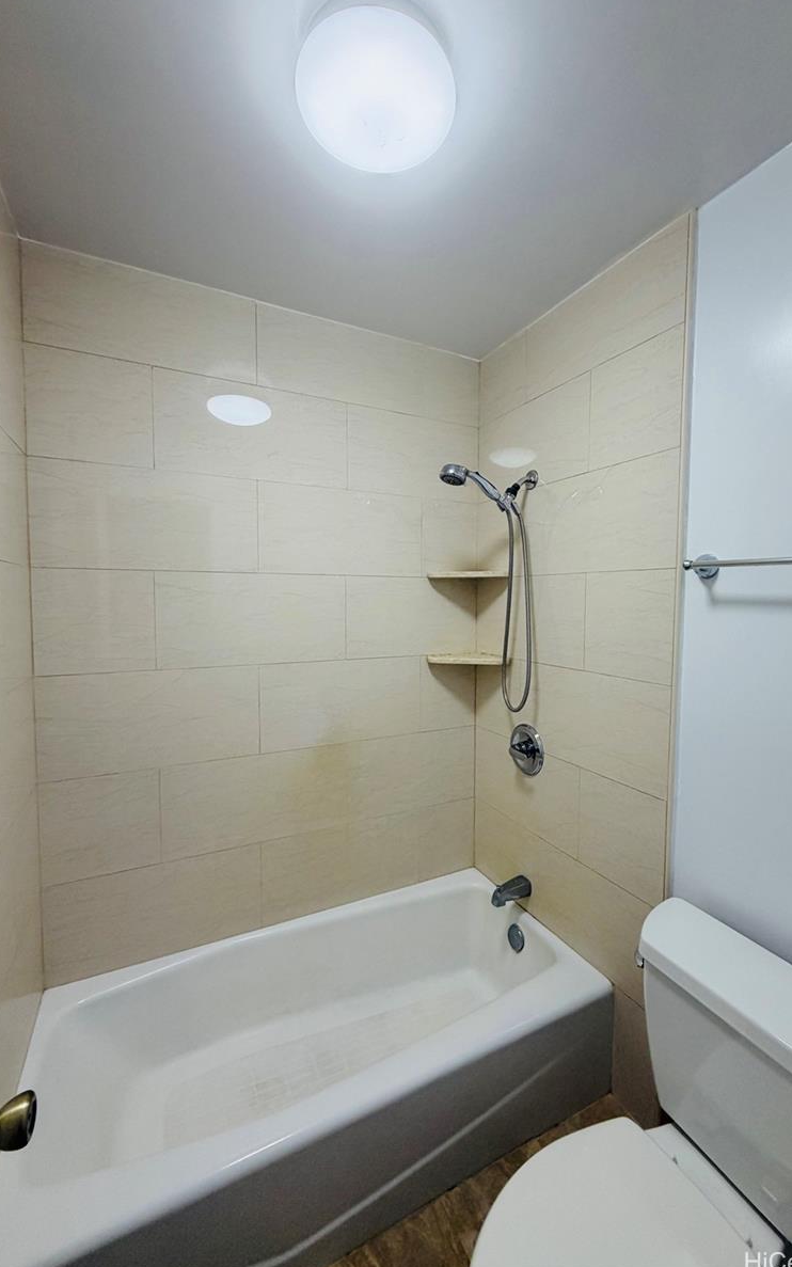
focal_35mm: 15
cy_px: 632
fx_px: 518
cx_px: 422
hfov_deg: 74.7
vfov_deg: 101.5
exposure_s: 1/120
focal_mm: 2.22
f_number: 2.2
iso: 125
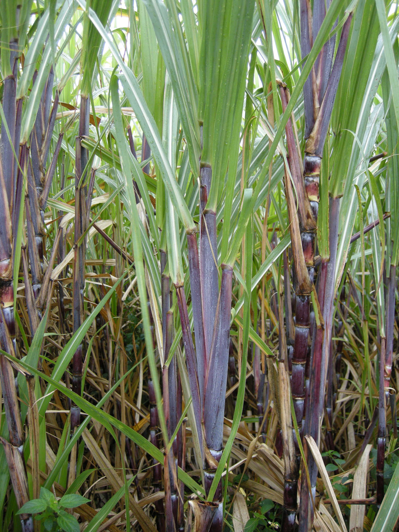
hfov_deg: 40.7
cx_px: 200
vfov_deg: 52.6
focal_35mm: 35
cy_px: 266
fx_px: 538
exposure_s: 1/54
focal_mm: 7.5
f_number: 2.7
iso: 131
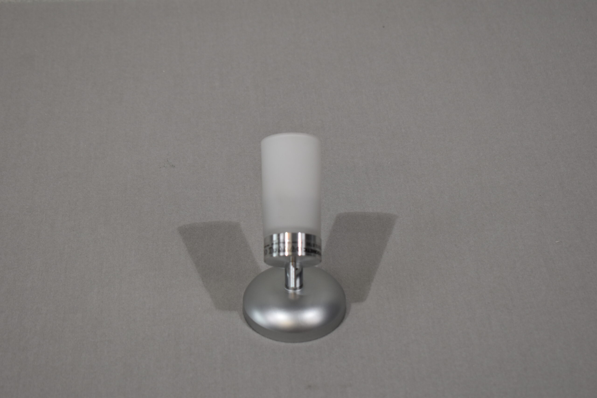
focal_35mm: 82
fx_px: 1368
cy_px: 199
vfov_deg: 16.6
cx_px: 298
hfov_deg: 24.6
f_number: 5.6
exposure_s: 1/125
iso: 320
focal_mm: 55
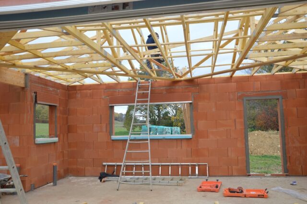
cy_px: 102
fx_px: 281
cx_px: 154
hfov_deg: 57.3
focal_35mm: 33
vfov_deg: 39.9
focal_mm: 22
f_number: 5.6
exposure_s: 1/125
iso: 110
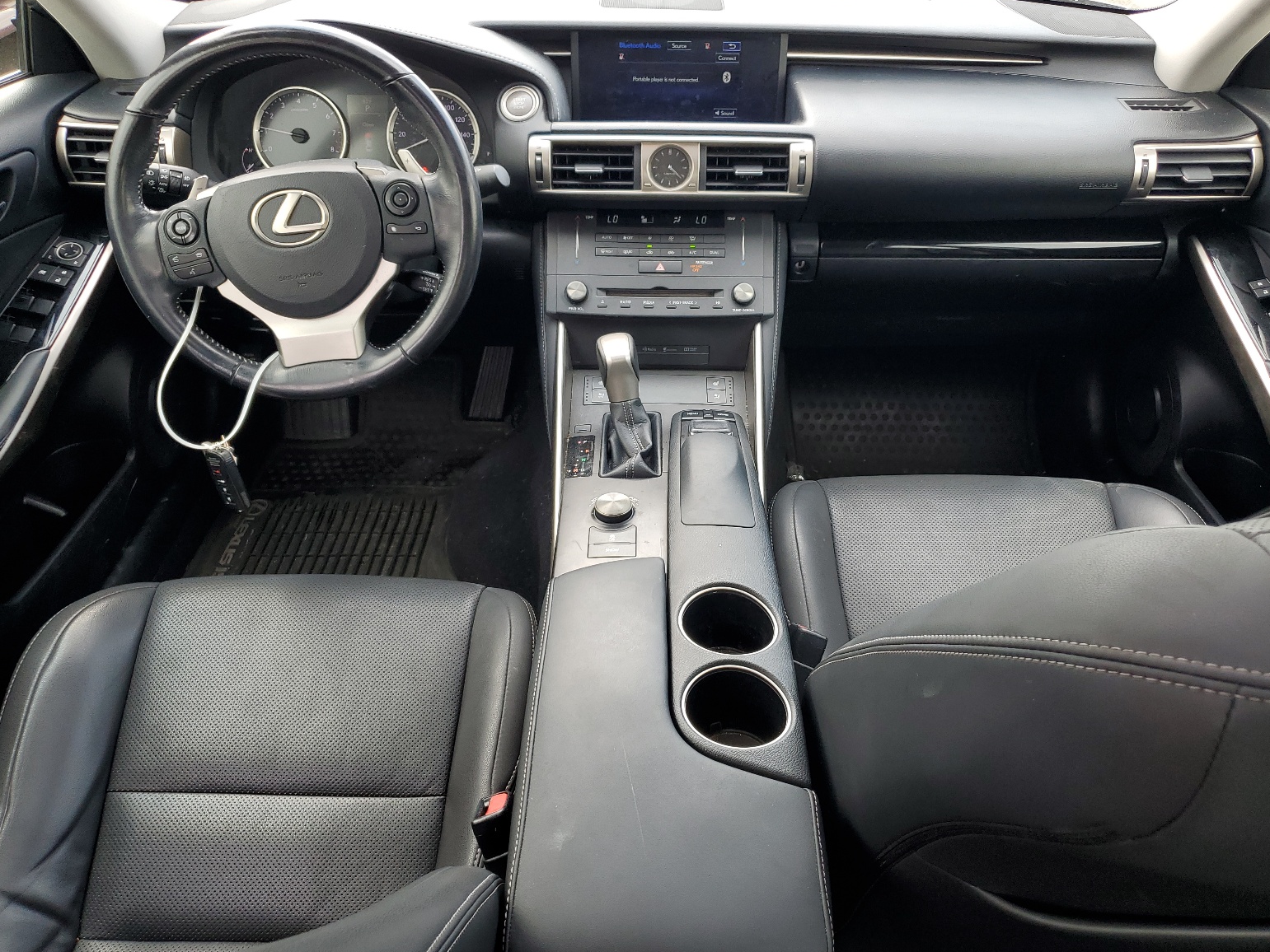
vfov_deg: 51.4
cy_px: 474
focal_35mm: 27
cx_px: 646
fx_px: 991
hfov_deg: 65.3
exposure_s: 1/238
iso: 50
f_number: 1.5
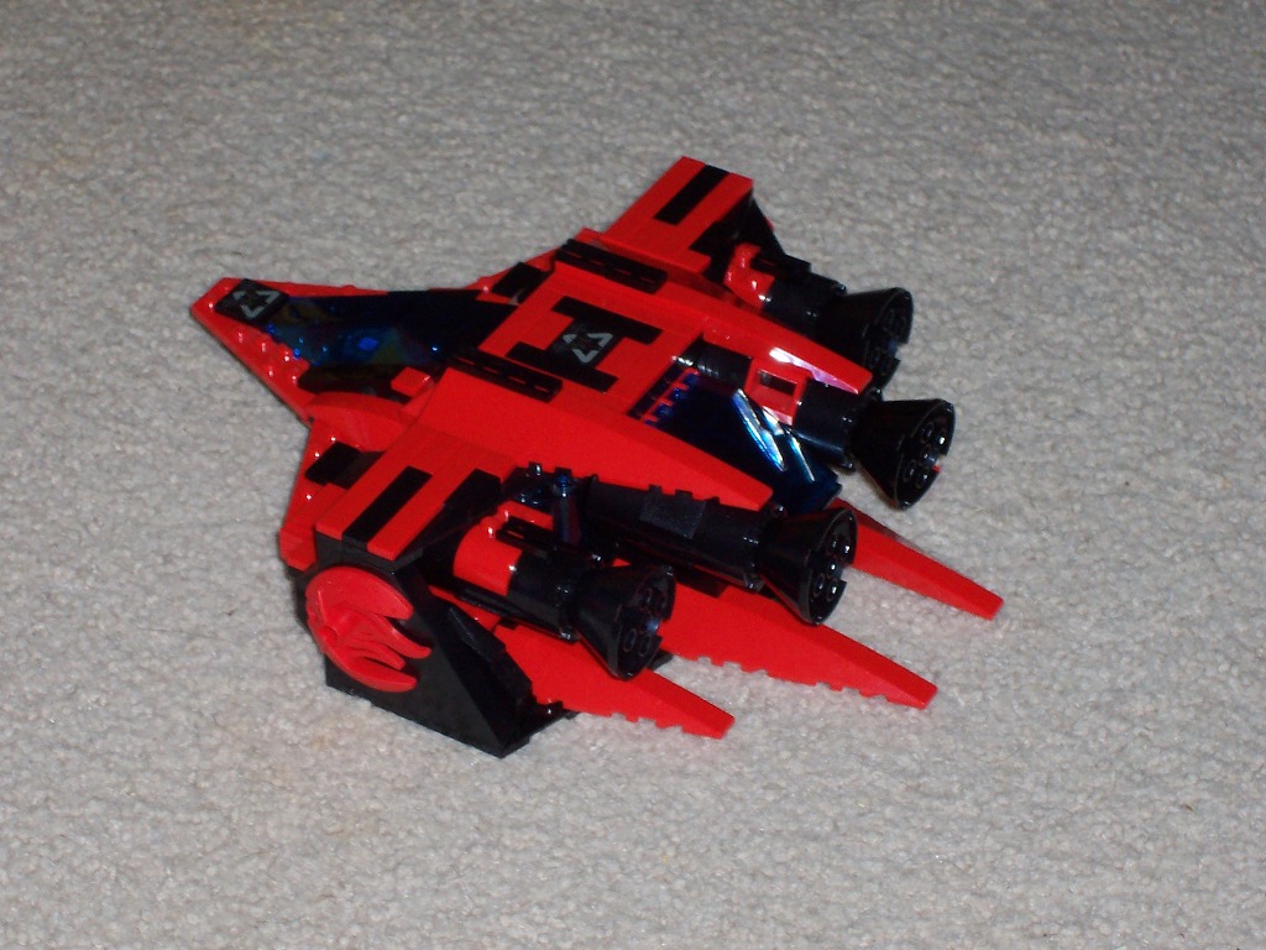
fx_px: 4060
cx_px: 633
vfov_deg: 13.3
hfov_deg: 17.7
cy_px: 475
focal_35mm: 111
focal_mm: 16.8
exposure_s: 1/90
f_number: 4.8
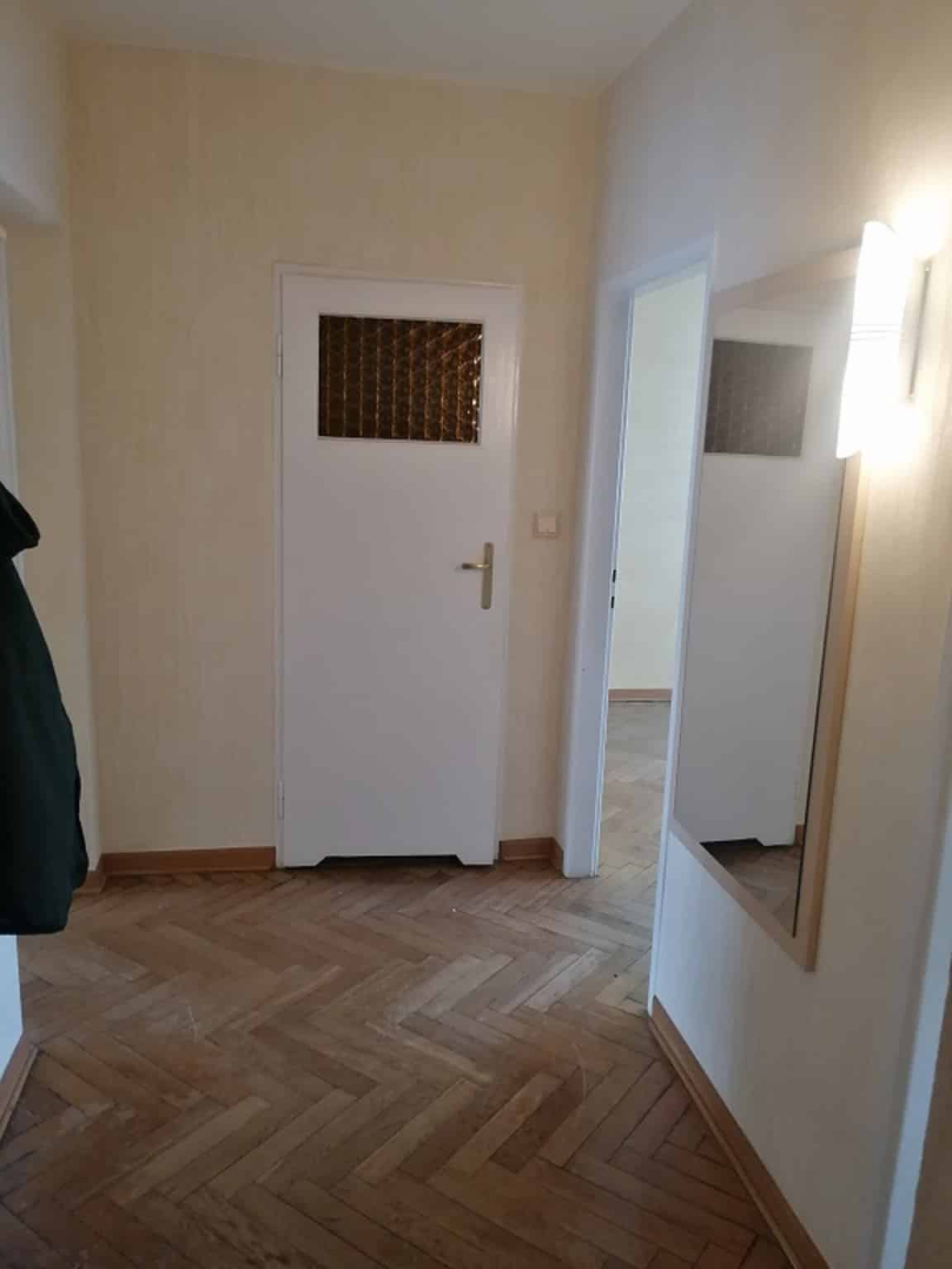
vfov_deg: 65.3
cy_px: 634
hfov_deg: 51.4
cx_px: 476
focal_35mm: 27
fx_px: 990
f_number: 1.8
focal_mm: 3.95
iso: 320
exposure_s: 1/33.3
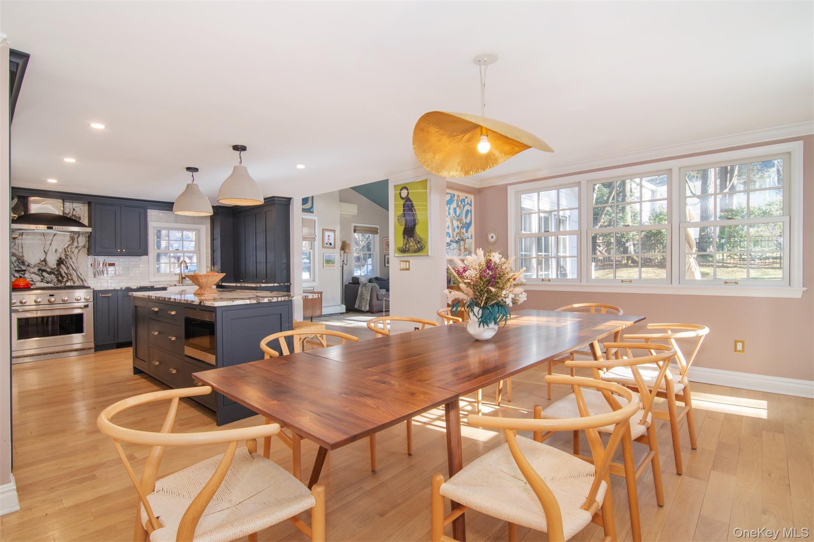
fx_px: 373
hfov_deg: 95.0
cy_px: 271
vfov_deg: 72.0
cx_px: 407
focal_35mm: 16
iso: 640
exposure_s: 1/50
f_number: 8
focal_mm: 11
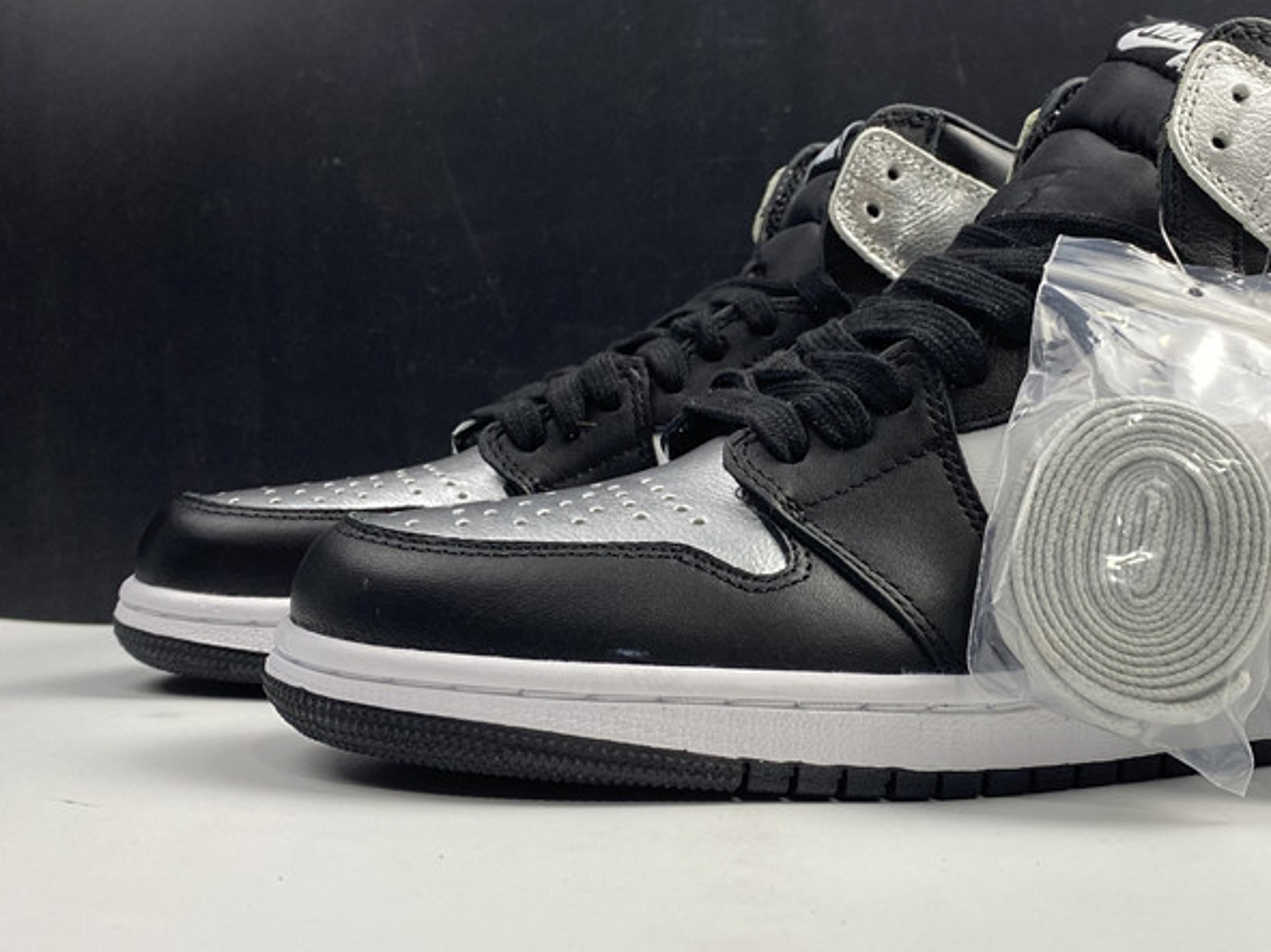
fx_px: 1615
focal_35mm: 44
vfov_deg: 32.8
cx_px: 837
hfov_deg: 42.4
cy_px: 417
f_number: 1.8
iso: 64
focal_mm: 4.25
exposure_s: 1/100
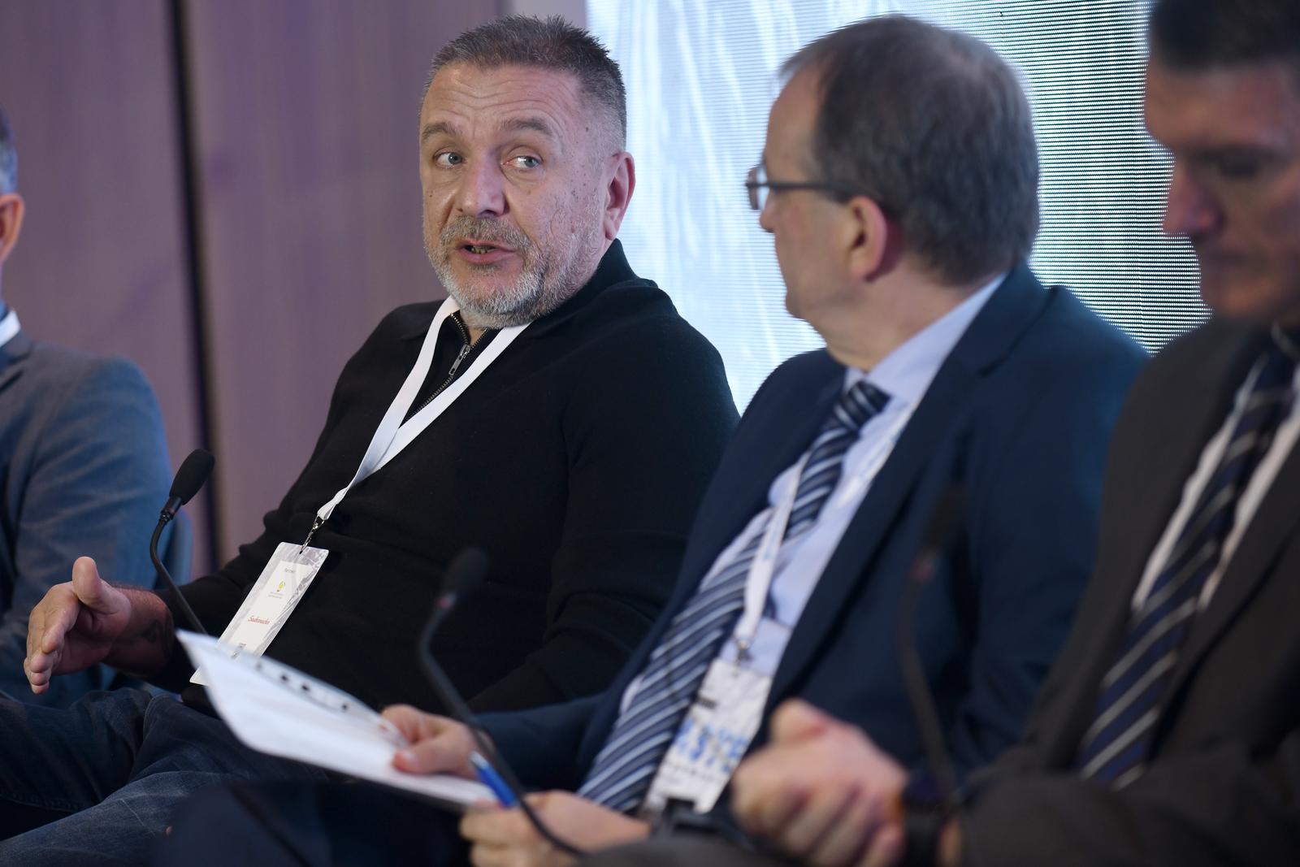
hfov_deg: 14.7
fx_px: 5056
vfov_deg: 9.8
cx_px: 650
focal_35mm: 140
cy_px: 434
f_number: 2.8
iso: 500
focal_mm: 140
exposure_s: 1/400
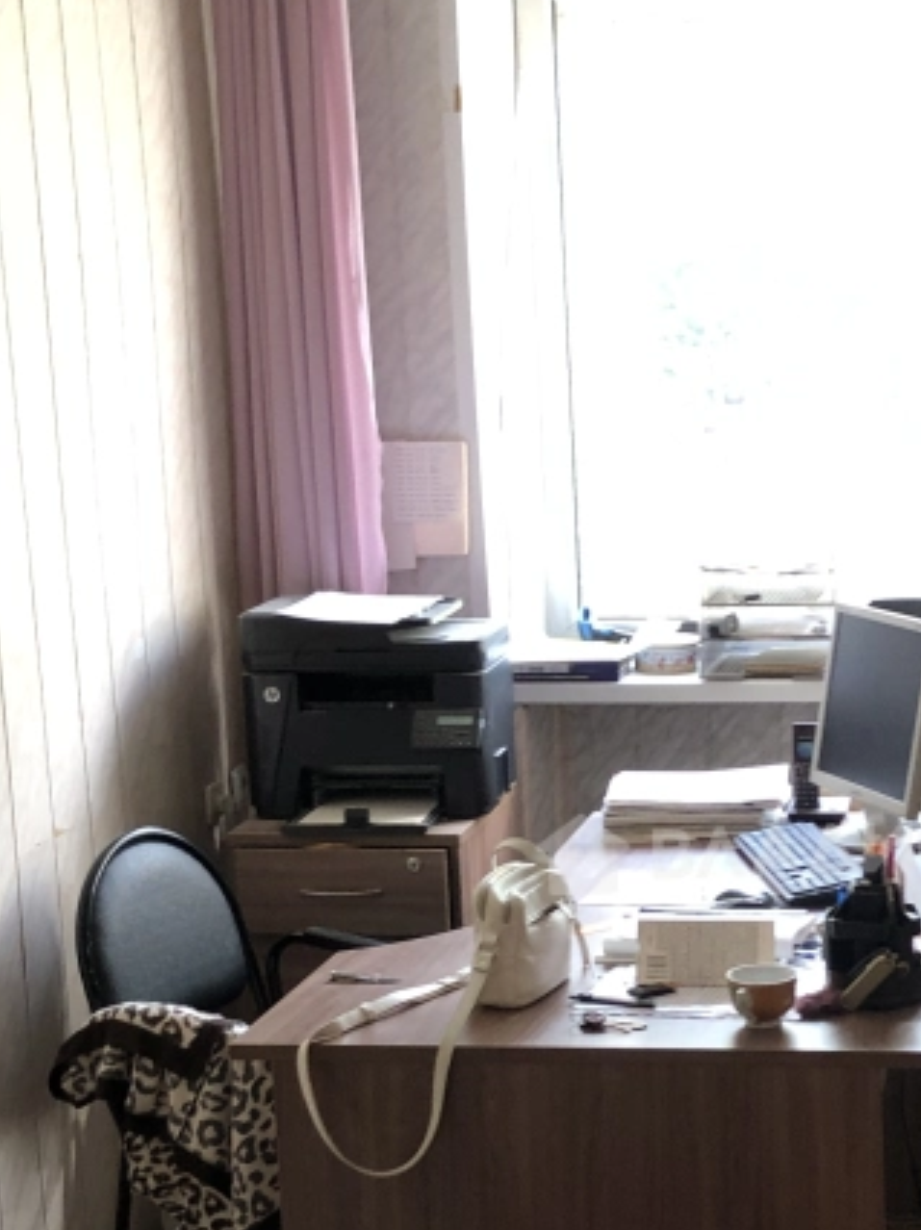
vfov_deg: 27.2
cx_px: 754
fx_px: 2521
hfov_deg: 20.4
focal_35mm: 71
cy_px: 849
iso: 40
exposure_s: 1/20
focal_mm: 3.99
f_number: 1.8
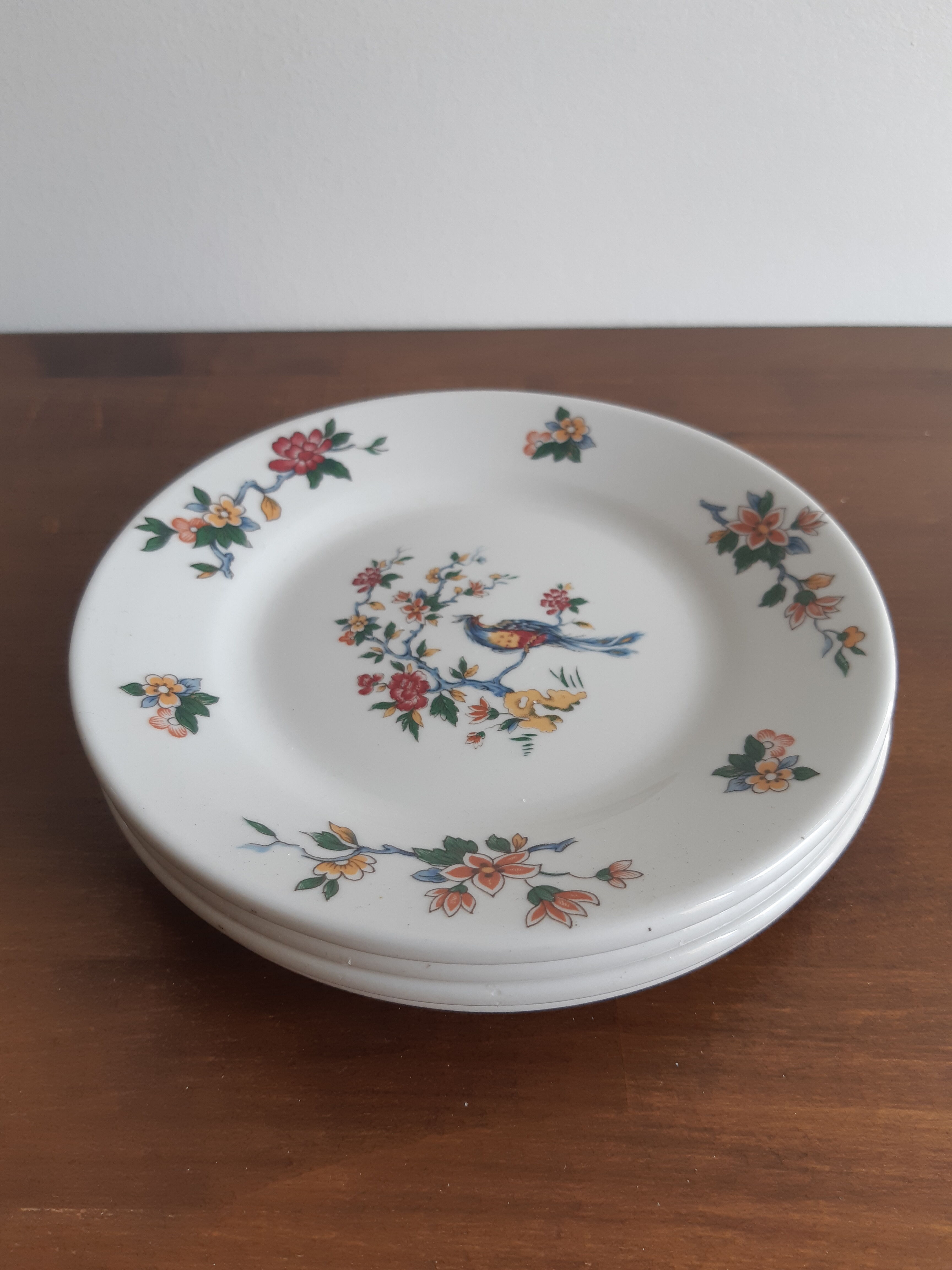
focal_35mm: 26
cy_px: 635
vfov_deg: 67.3
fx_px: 953
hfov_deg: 53.1
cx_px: 476
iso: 50
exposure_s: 1/100
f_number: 1.7
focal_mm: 3.93
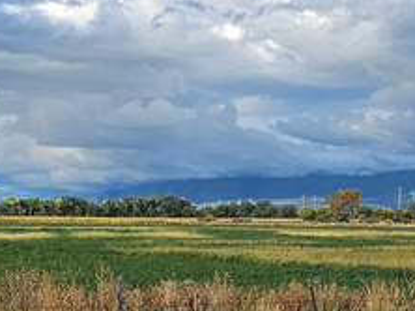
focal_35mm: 60
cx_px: 273
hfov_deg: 32.0
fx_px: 719
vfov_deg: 23.5
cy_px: 300
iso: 50
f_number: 2.2
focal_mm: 2.2
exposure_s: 1/986
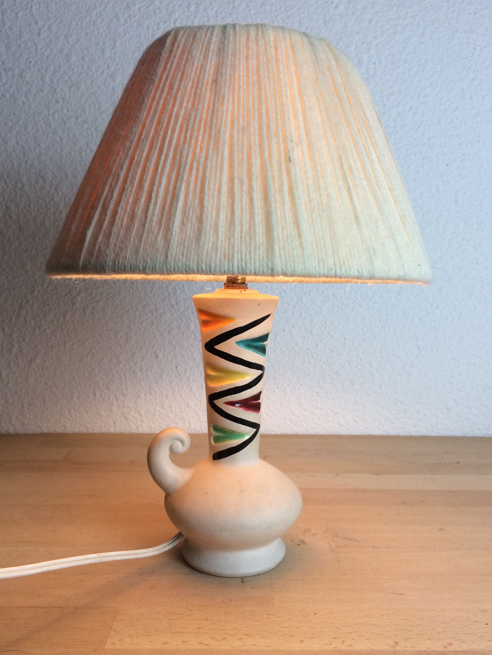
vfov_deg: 58.3
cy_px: 329
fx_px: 587
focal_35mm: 31
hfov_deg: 45.4
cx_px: 241
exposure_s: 1/100
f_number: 2.2
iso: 64
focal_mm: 4.15
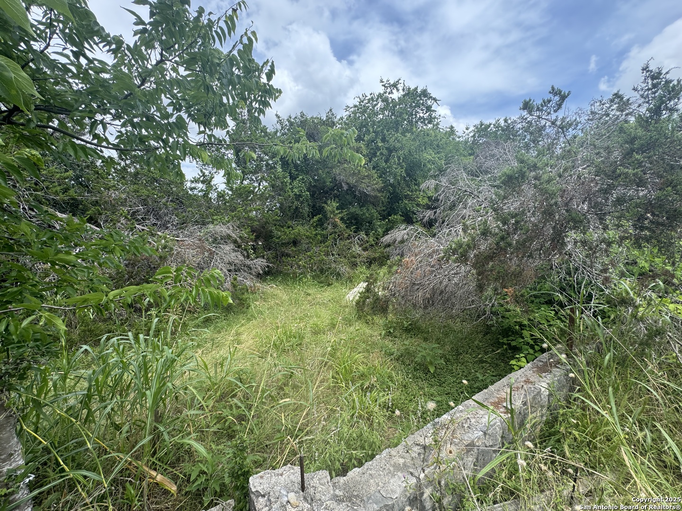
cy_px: 256
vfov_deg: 85.7
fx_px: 276
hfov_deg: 102.1
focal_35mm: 14
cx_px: 341
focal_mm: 2.22
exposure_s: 1/390
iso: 40
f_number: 2.2
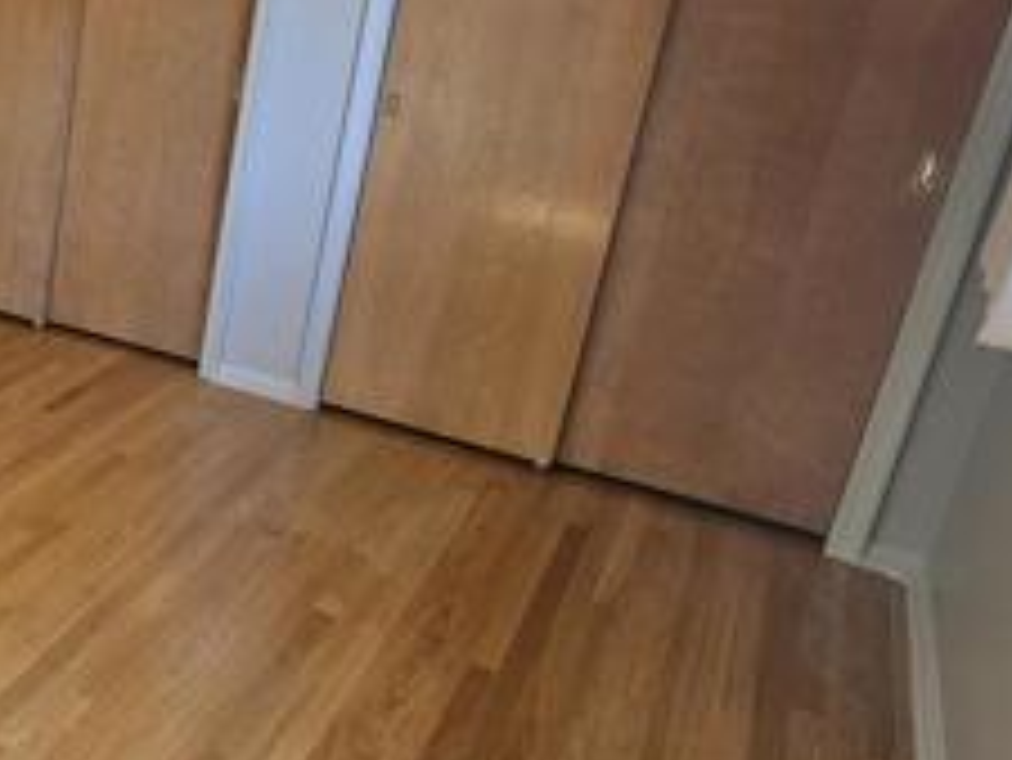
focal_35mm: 37
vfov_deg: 38.4
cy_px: 279
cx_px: -306
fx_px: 1082
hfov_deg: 34.8
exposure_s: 1/60
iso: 125
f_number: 2.2
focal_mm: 2.2
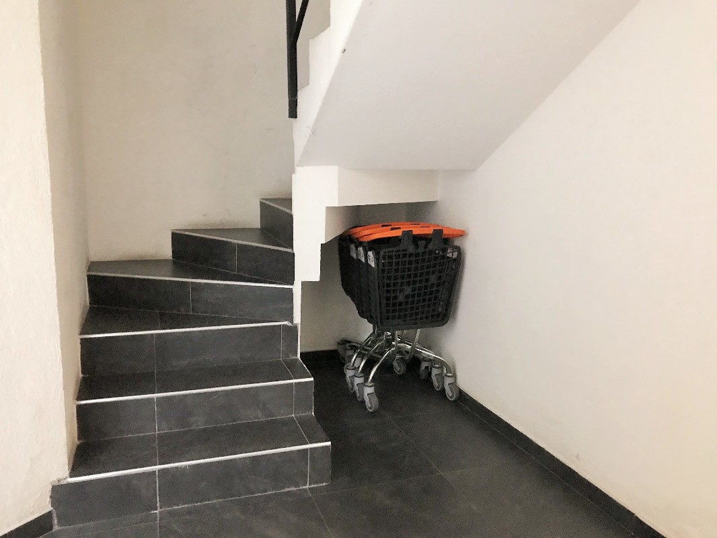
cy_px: 269
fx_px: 580
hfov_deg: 63.4
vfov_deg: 49.8
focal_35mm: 28
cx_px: 358
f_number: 1.8
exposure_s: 1/4
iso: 125
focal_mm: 3.99
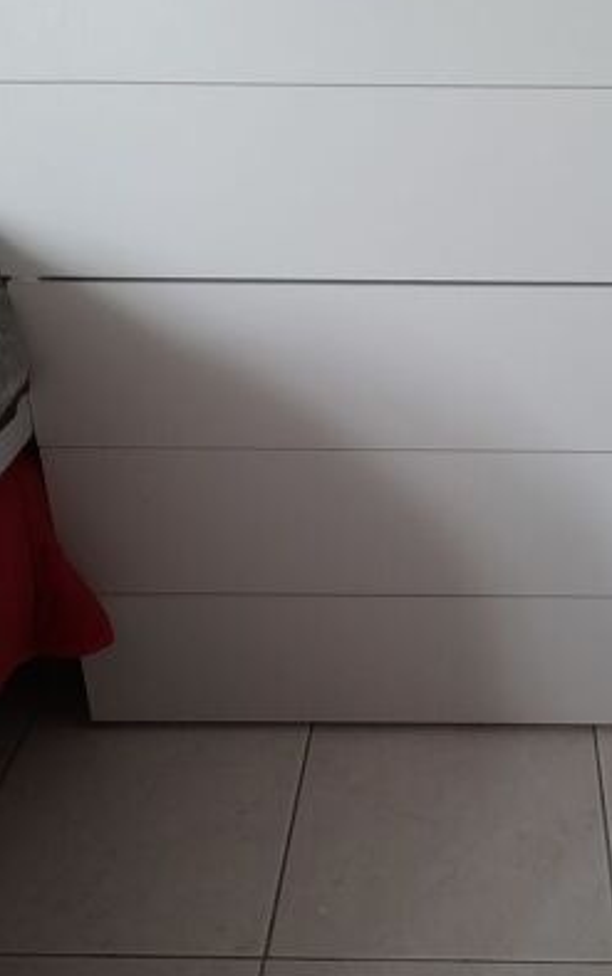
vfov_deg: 46.0
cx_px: 473
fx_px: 1145
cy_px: 404
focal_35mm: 43
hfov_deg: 29.4
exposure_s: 1/40
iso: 320
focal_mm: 4.6
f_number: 2
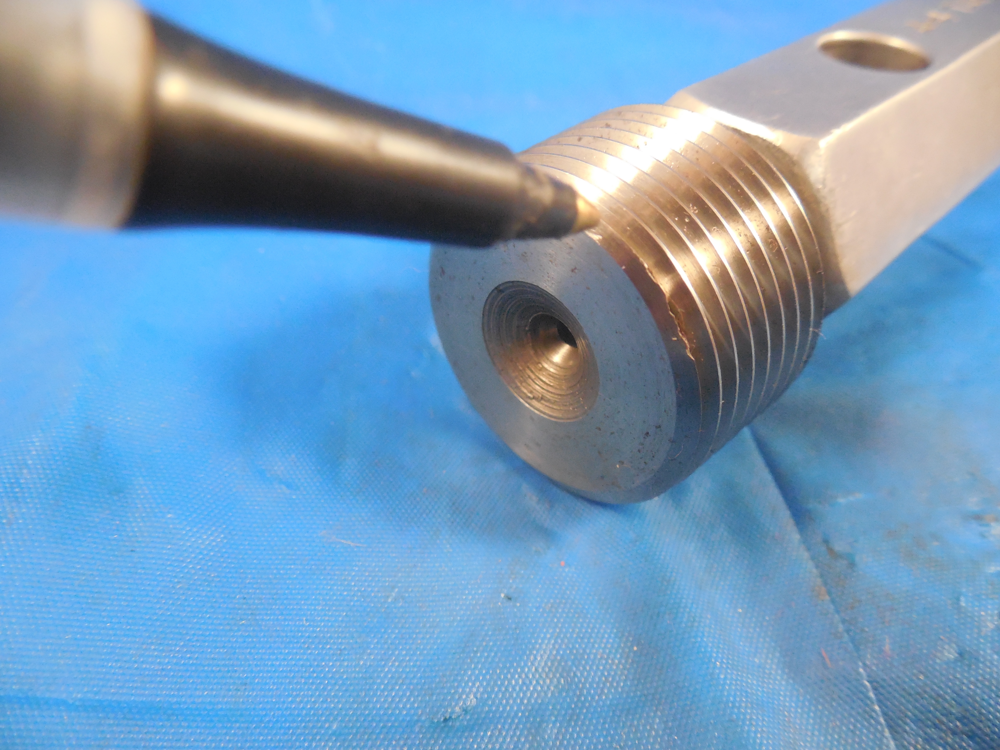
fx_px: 722
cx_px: 500
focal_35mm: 25
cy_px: 375
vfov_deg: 54.9
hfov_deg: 69.4
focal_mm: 4.5
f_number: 3.3
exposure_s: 1/30
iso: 800
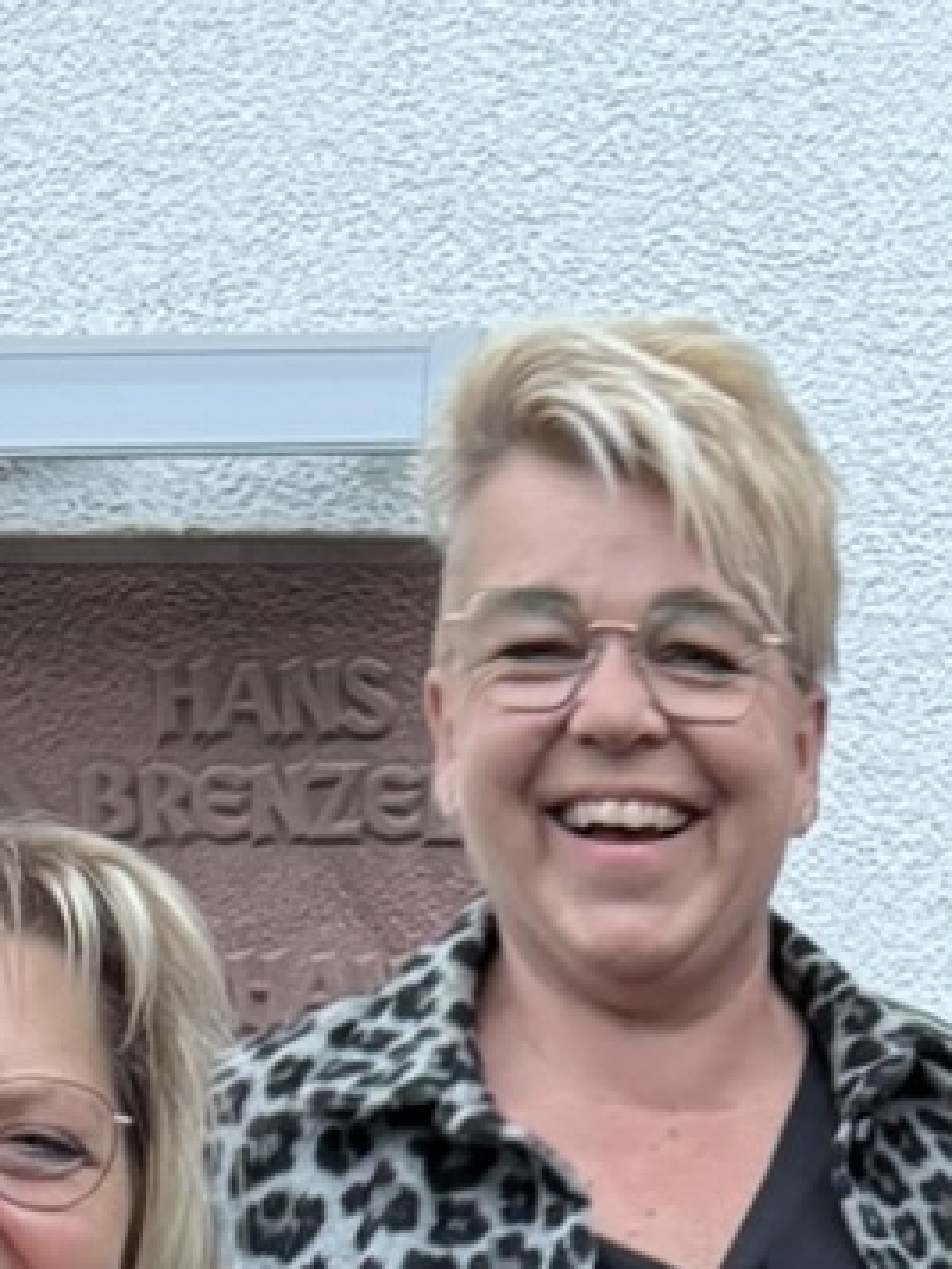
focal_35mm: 138
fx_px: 5060
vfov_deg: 13.0
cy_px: 2274
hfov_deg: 10.3
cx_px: 1515
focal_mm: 6.76
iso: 400
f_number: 1.78
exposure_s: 1/60
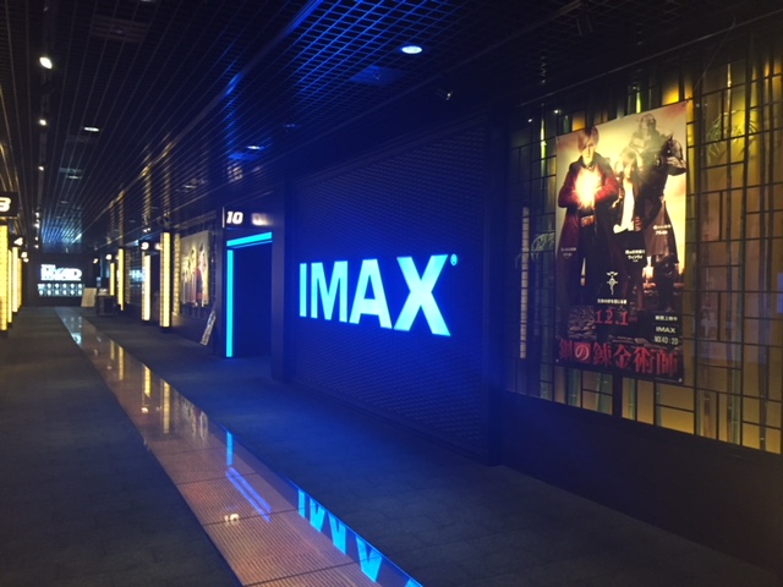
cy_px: 294
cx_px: 392
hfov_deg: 61.7
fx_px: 656
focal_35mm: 29
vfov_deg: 48.2
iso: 250
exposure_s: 1/24
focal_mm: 4.15
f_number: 2.2
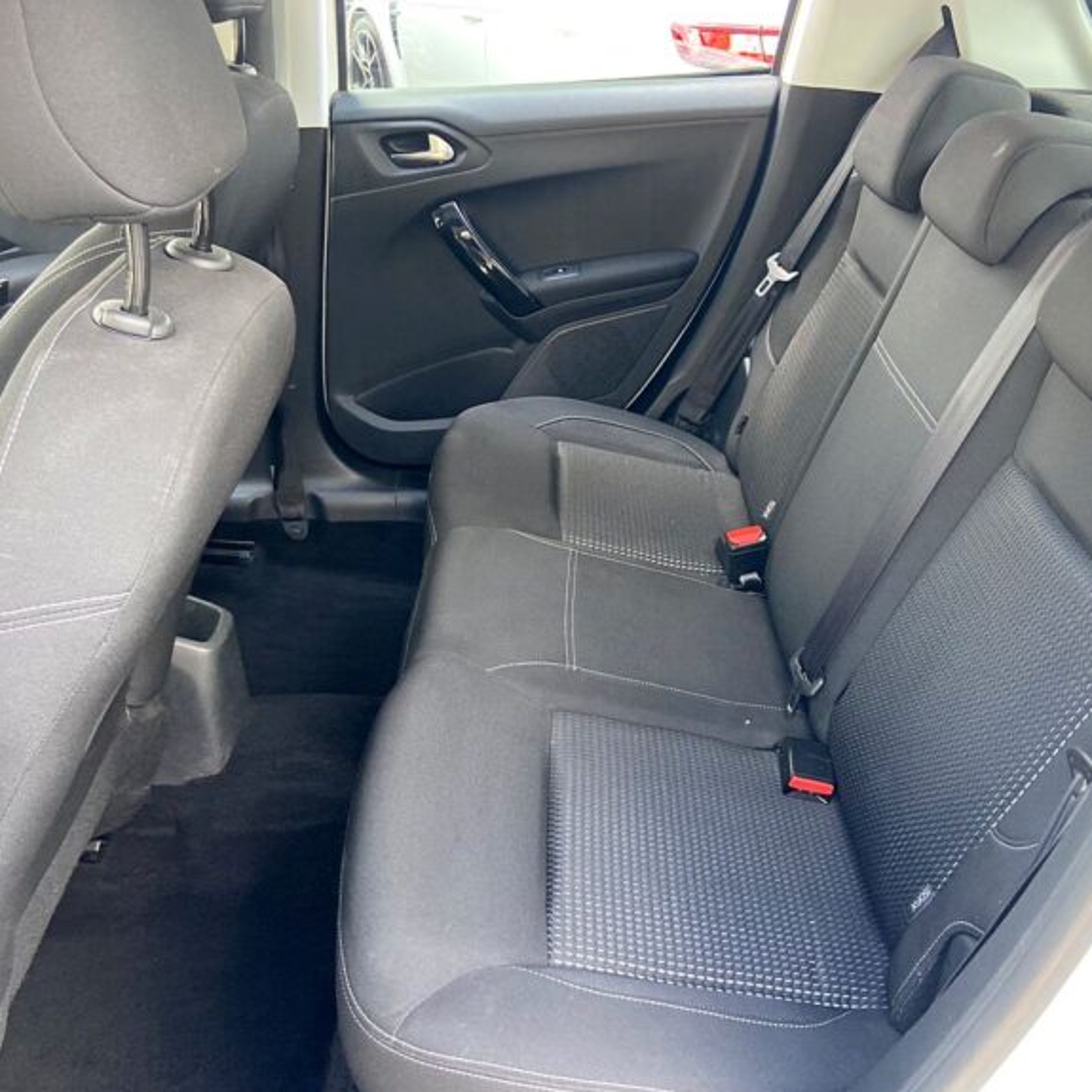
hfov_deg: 50.9
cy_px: 553
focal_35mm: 32
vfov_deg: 51.1
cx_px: 634
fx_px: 1142
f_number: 1.8
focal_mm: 4.25
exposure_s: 1/121
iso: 125
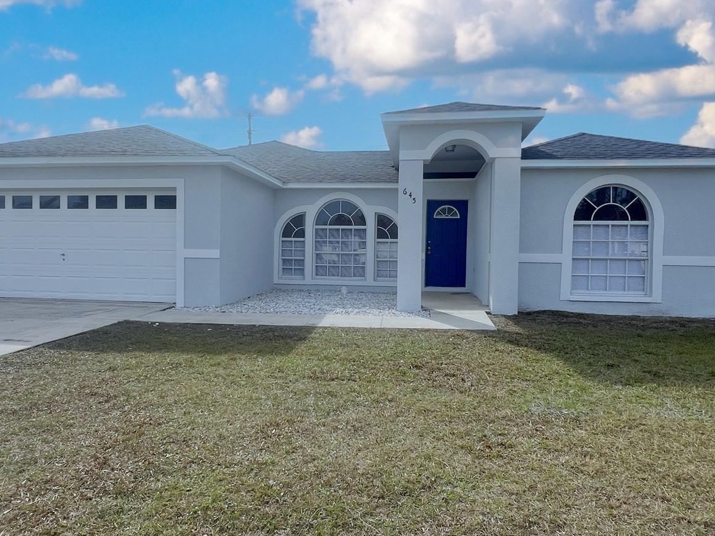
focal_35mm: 18
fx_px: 372
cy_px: 224
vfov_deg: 71.1
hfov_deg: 87.4
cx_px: 316
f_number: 1.8
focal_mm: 1.57
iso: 32
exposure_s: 1/2597
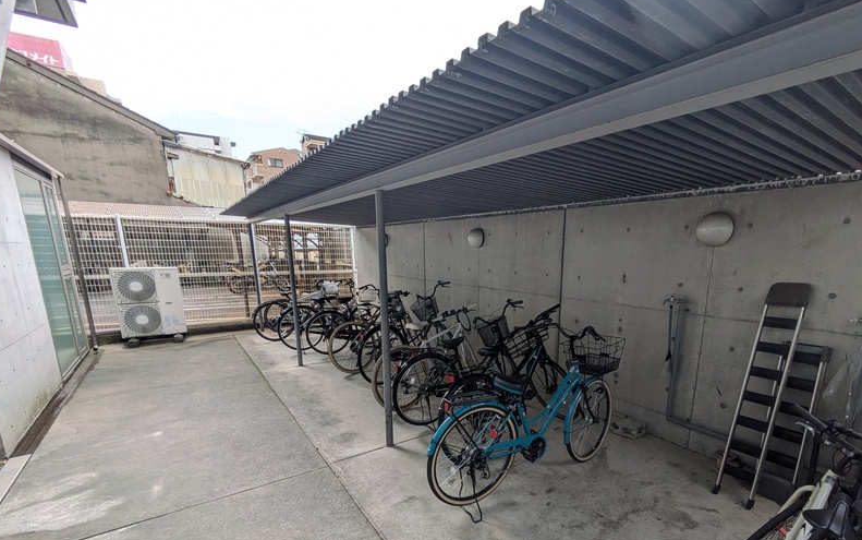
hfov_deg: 90.7
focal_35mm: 18
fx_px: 423
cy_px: 346
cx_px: 479
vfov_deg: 63.9
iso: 49
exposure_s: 1/289
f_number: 2.2
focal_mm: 1.83
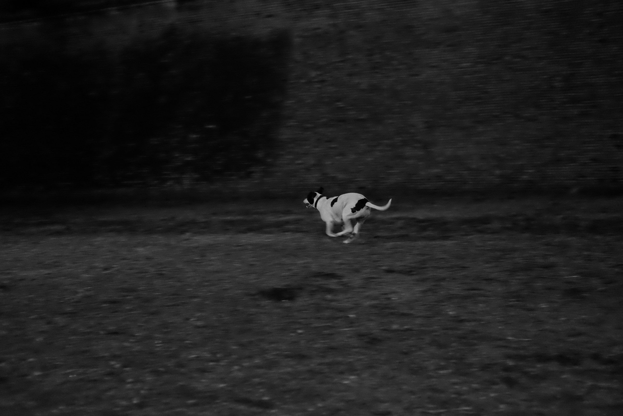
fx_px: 917
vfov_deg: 25.5
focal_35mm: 53
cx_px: 312
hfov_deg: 37.5
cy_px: 208
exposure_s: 1/80
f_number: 2
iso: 6400
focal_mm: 35
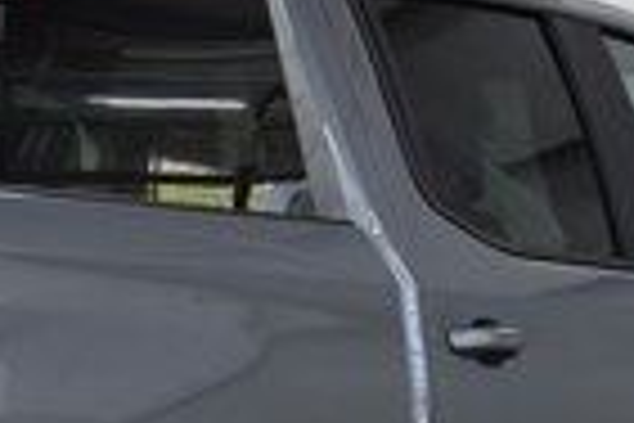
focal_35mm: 232
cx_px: -157
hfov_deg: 8.8
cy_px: 484
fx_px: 4085
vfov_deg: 5.9
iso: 1400
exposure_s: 1/60
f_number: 8
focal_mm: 34
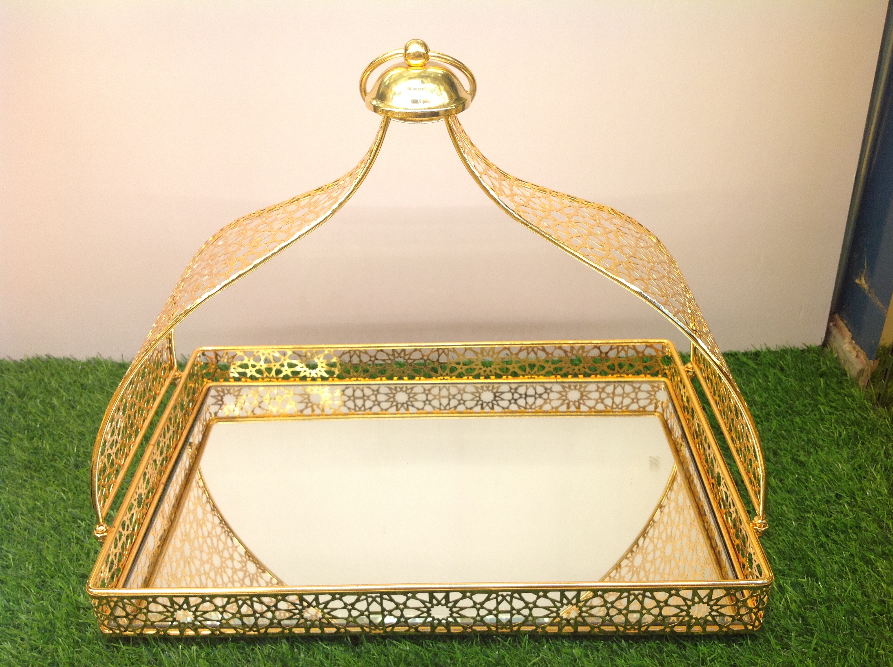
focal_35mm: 35
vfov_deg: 40.6
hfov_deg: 52.7
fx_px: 902
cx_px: 446
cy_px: 334
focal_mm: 4.28
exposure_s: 1/120
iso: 100
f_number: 2.4
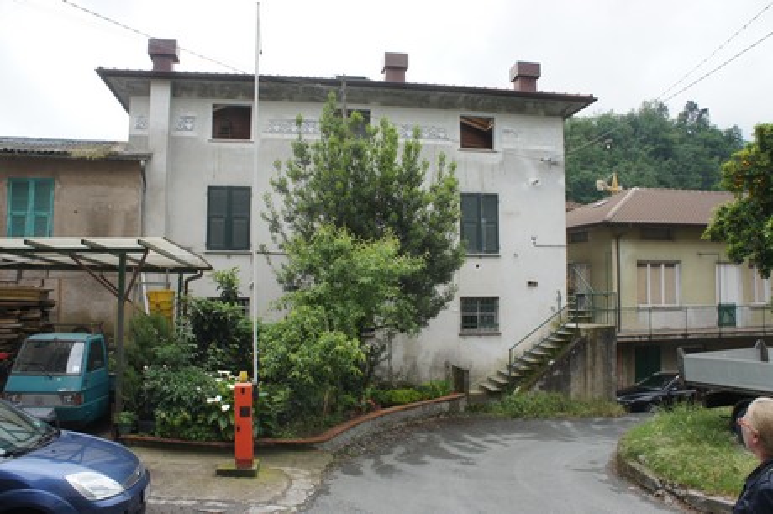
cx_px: 386
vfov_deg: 47.9
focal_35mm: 27
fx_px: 579
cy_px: 257
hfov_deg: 67.4
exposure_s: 1/125
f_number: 6.3
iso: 200
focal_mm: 18
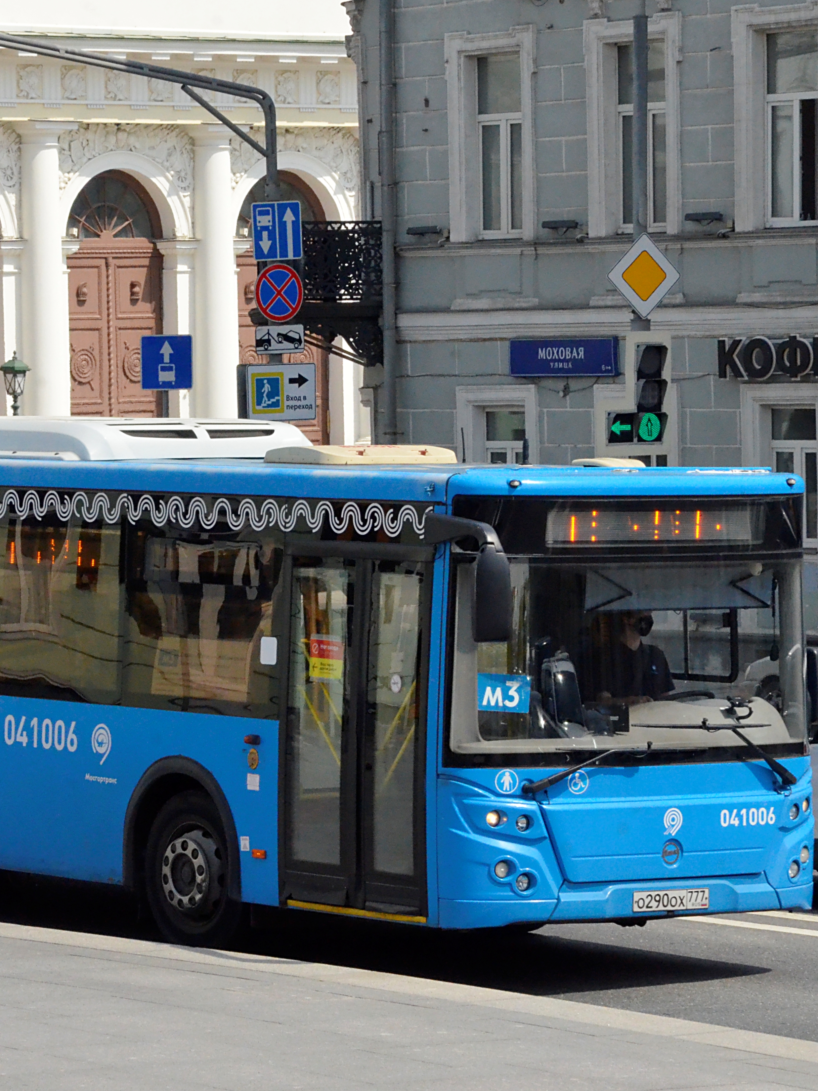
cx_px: 219
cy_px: 544
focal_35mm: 186
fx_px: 5851
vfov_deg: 10.6
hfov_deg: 8.0
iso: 2500
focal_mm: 85
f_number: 18
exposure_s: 1/1250
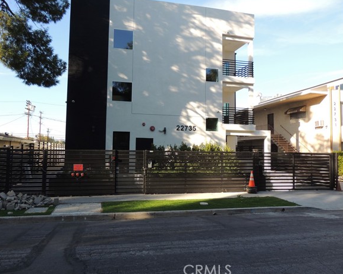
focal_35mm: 26
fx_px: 264
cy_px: 136
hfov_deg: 65.9
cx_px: 156
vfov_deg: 54.9
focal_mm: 4.3
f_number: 3
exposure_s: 1/400
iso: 100
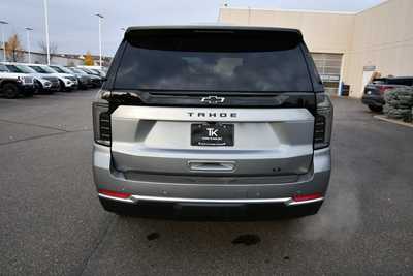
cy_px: 138
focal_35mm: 30
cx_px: 206
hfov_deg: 61.9
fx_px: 344
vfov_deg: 43.6
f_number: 5.6
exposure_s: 1/250
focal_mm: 20
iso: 320
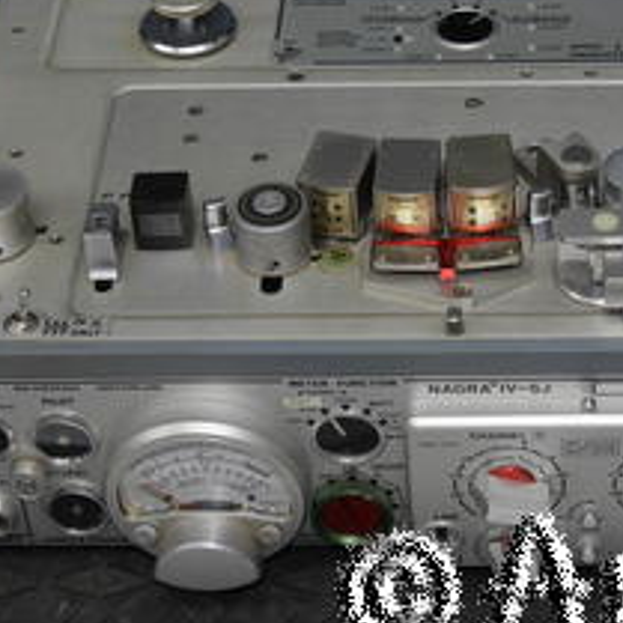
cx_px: 465
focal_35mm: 115
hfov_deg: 15.1
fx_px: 2342
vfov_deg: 15.1
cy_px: 235
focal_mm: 34
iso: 400
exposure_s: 1/60
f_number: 7.1
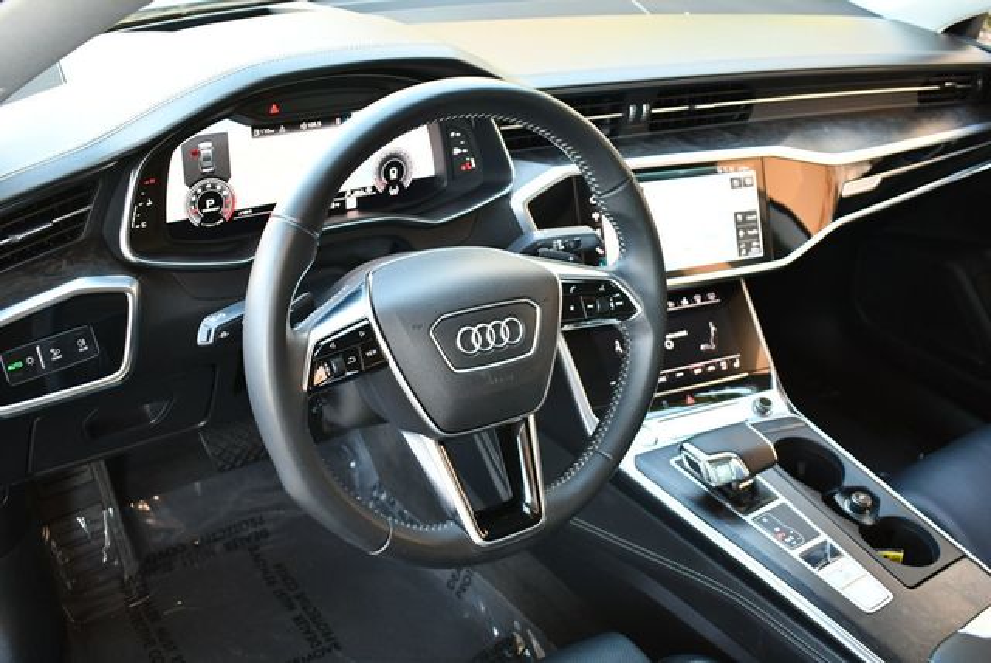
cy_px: 332
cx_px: 496
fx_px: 992
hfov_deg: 53.1
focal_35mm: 36
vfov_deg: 36.9
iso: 1000
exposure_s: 1/125
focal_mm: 18
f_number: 3.5
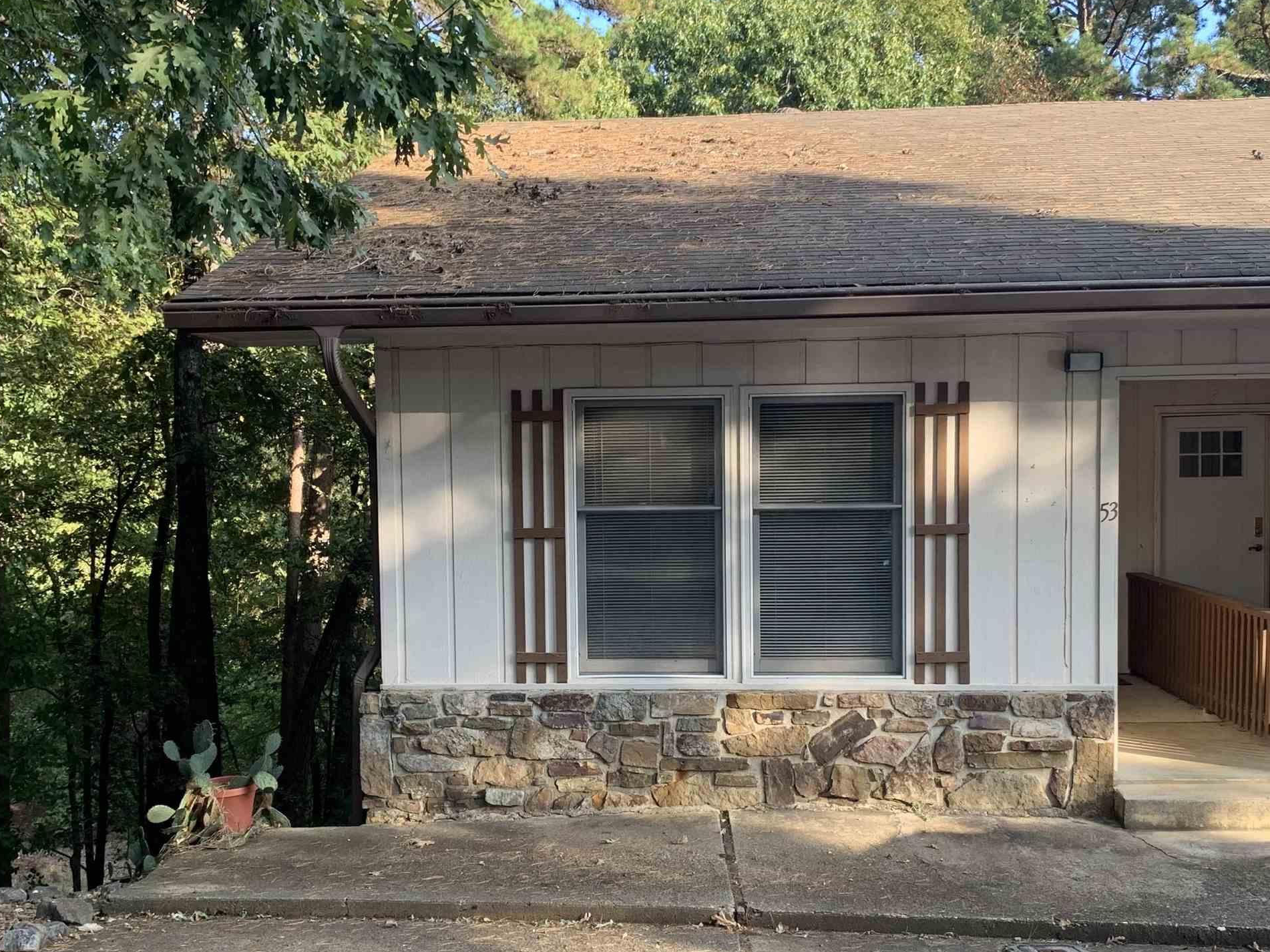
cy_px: 560
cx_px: 592
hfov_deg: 44.8
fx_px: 1541
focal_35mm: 42
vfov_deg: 34.3
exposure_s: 1/122
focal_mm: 4.25
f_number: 1.8
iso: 25
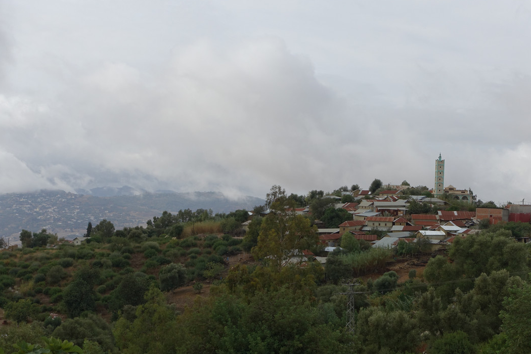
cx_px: 289
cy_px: 191
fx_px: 1180
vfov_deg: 17.1
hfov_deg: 25.4
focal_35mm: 80
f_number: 8
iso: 200
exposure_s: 1/640
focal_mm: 25.7
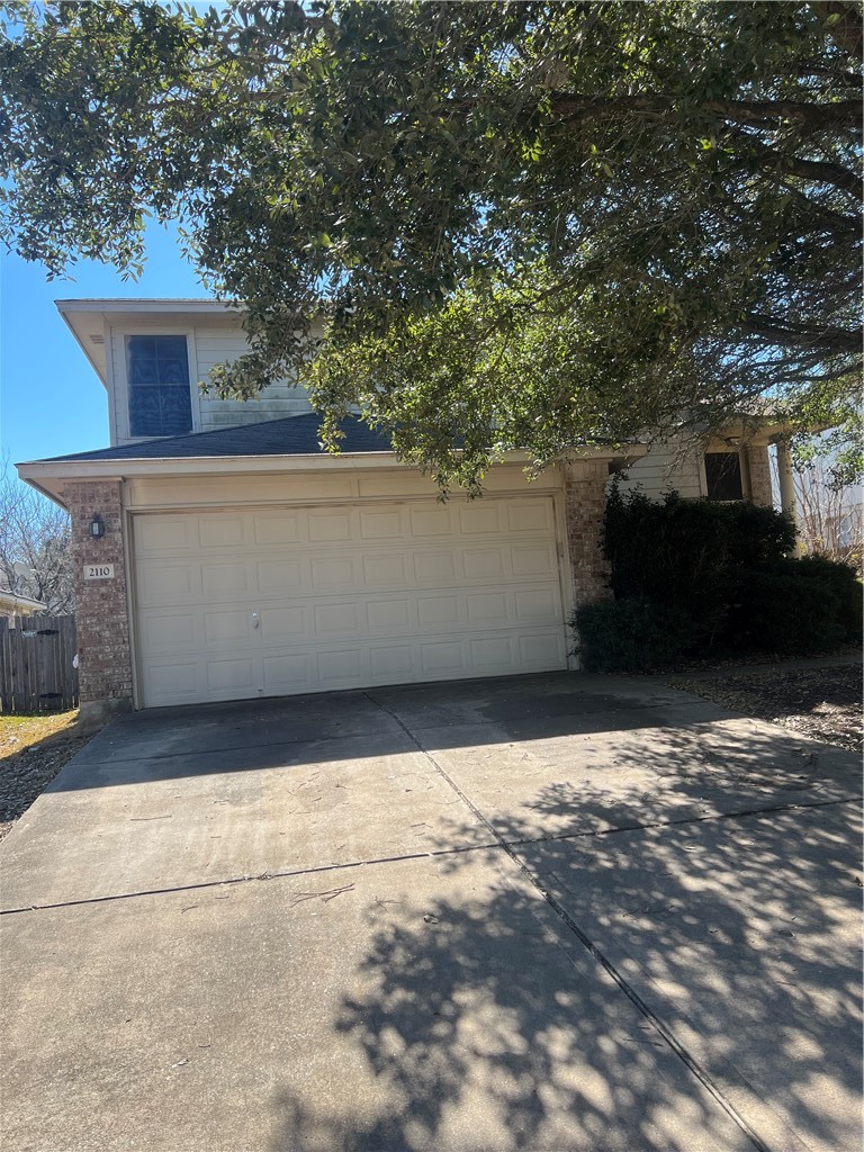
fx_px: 865
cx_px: 432
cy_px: 576
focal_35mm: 26
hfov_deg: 53.1
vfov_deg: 67.3
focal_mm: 5.7
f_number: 1.5
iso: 50
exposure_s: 1/1295
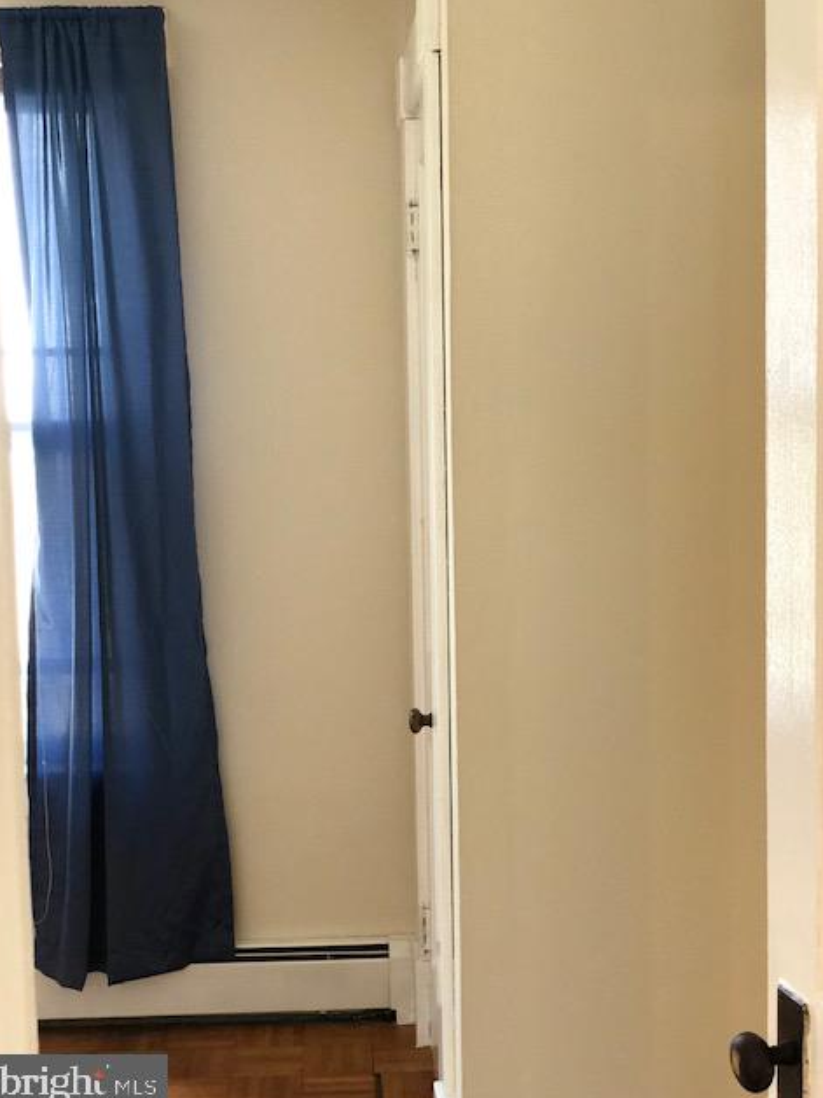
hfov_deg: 27.5
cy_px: 554
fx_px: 1680
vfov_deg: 36.2
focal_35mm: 53
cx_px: 405
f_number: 2.4
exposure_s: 1/20
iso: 160
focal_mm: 6
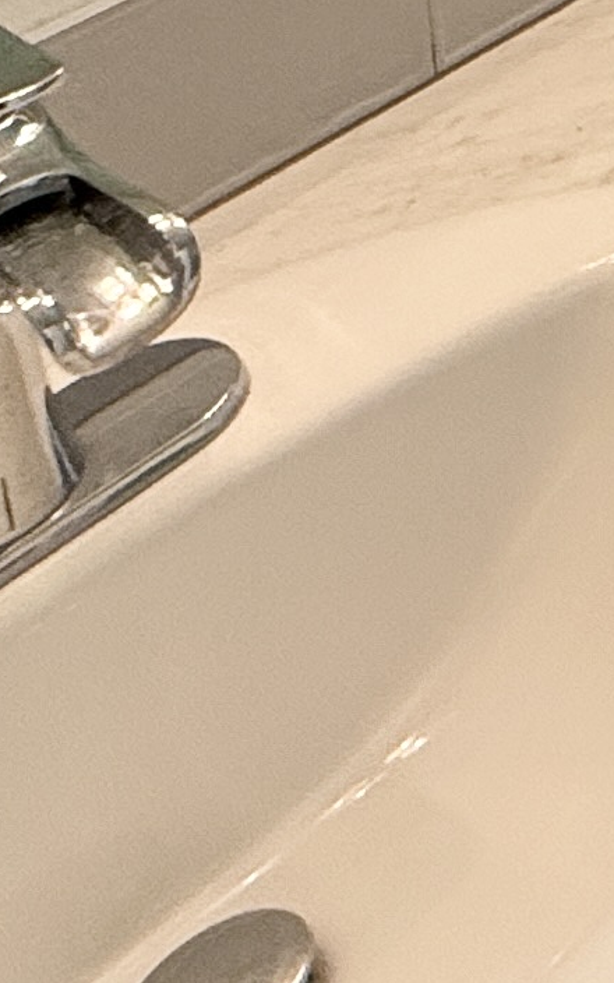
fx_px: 2276
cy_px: -1022
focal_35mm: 85
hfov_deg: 10.8
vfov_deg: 17.2
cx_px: 1814
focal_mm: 2.22
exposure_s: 1/120
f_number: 2.2
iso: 125
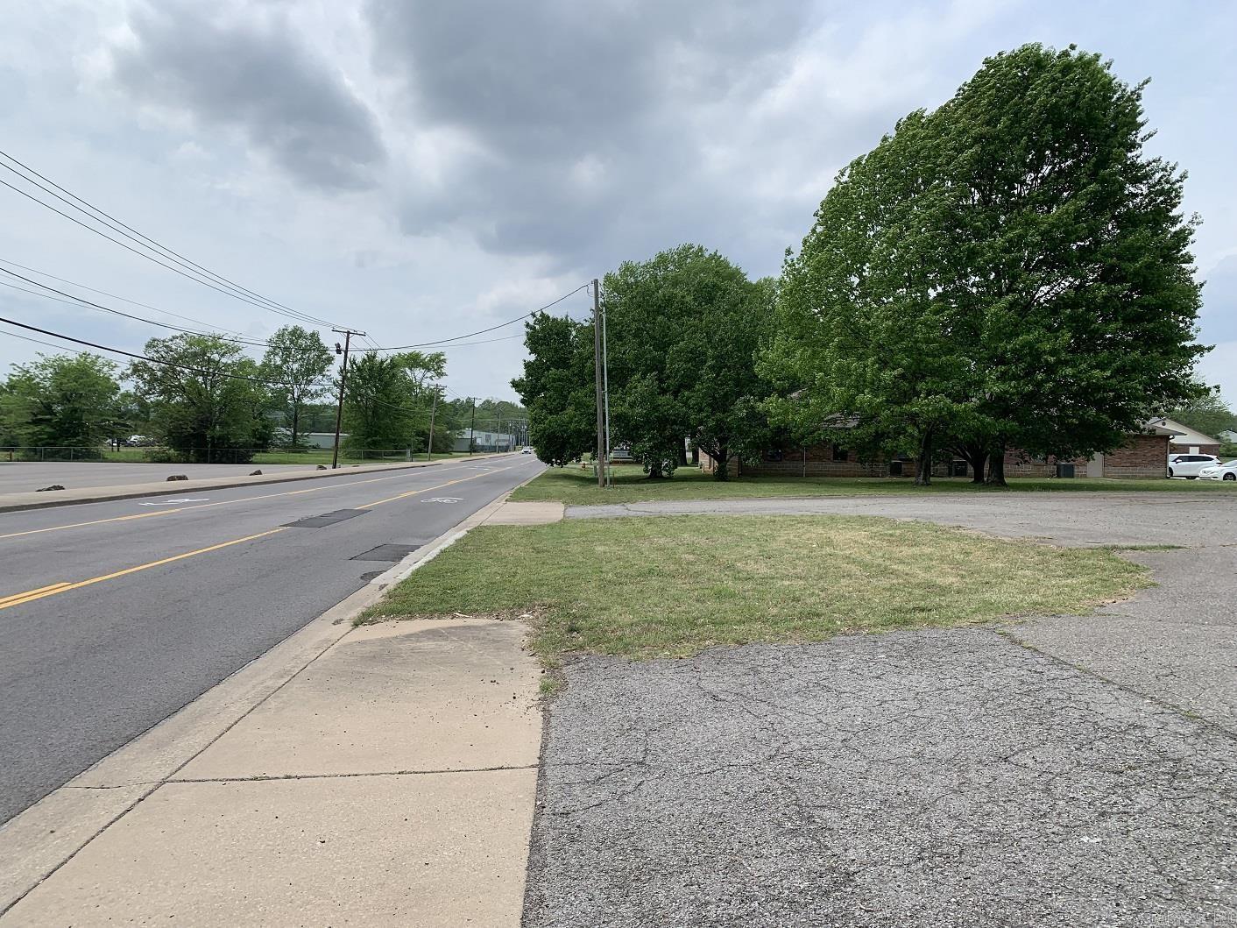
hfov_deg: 67.3
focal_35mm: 26
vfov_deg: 53.1
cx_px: 618
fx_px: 929
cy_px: 464
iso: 25
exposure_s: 1/2915
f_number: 1.8
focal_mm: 4.25
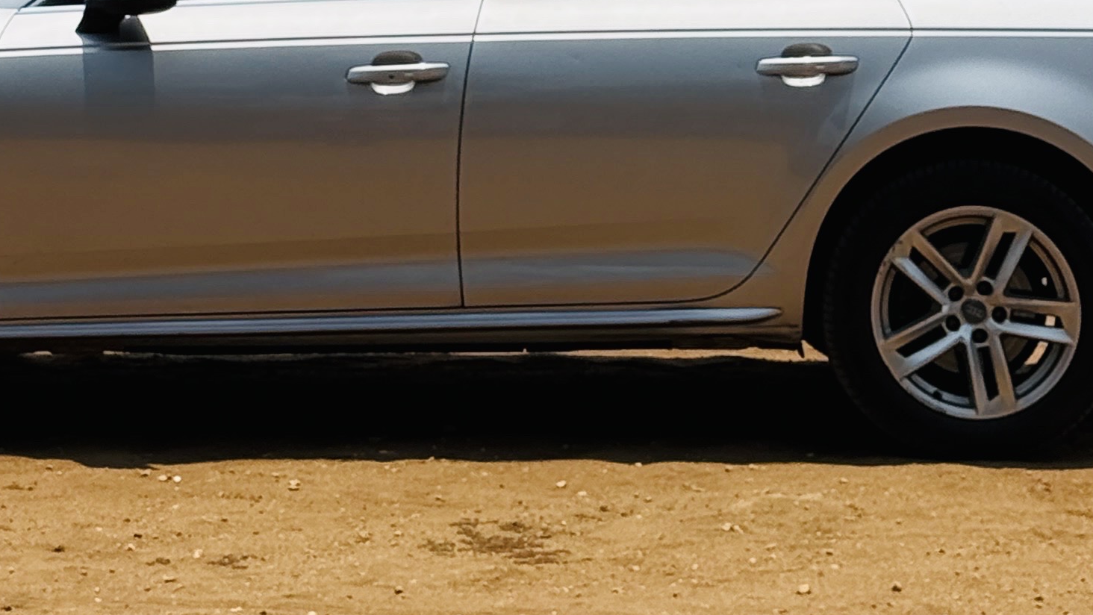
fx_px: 4174
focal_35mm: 144
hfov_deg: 14.9
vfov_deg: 8.2
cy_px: -458
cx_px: 381
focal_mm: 6.76
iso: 100
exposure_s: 1/7874
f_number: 1.78
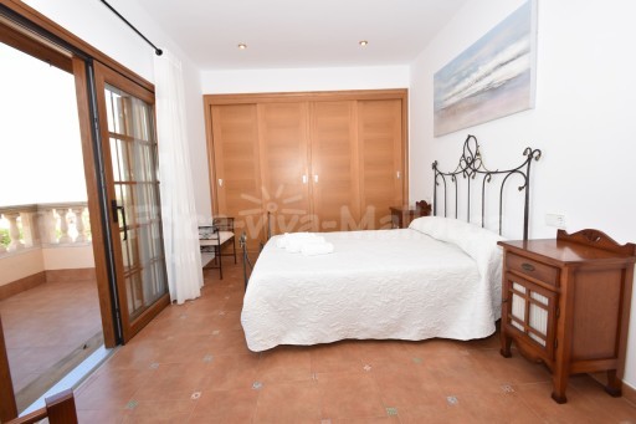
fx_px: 265
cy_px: 212
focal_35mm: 15
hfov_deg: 100.4
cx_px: 318
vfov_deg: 77.3
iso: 180
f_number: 5.6
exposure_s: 1/125
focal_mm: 10
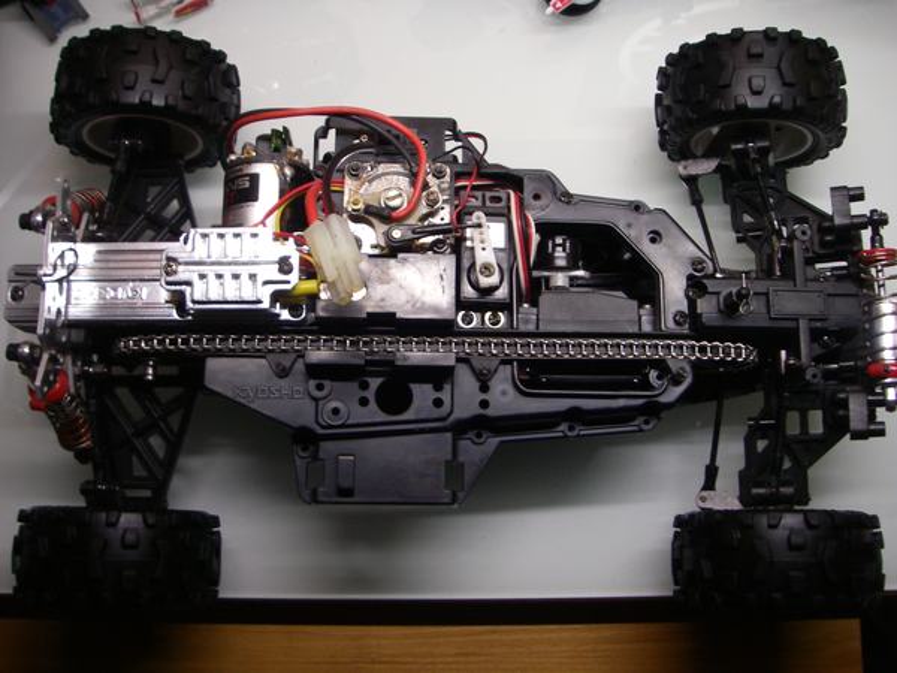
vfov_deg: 37.7
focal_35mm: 38
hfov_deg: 49.0
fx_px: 985
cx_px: 448
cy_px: 336
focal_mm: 6.3
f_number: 3.3
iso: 160
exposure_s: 1/20
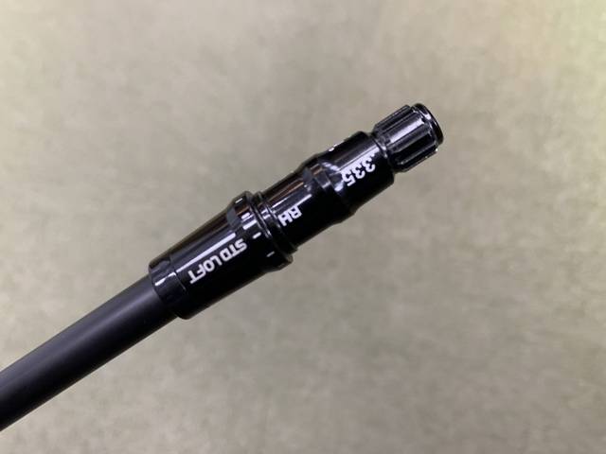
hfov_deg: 67.3
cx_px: 303
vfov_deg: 53.1
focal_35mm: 26
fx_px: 455
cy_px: 227
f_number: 1.8
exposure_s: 1/60
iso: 200
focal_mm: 4.25
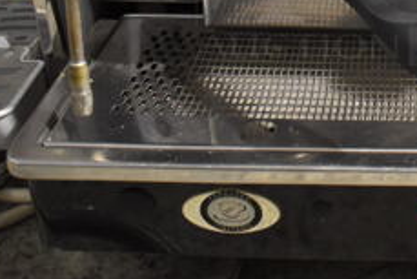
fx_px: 834
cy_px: -31
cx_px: 388
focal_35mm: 72
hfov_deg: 26.9
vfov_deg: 18.2
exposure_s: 1/30
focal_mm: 18
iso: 2000
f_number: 3.5
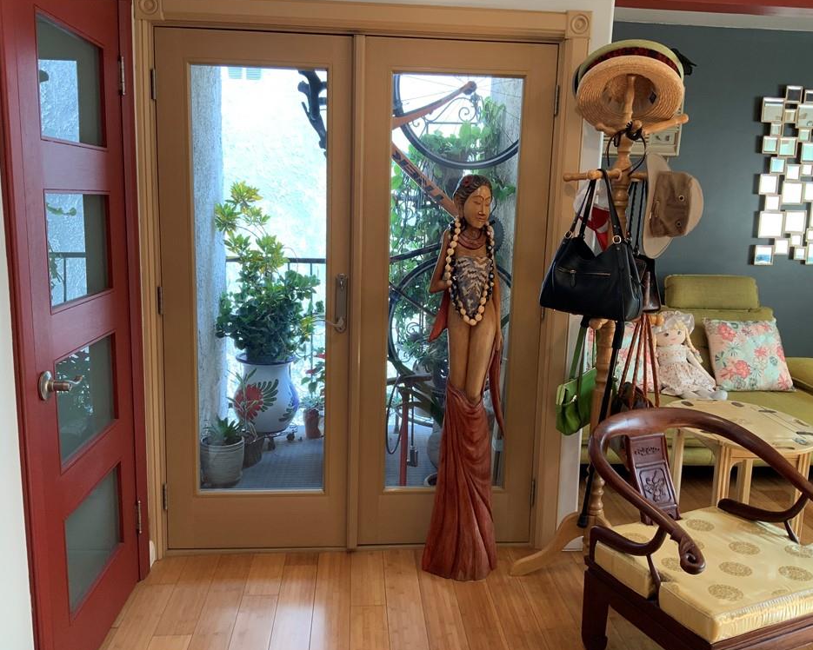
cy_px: 328
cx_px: 416
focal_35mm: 31
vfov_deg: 47.1
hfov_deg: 57.2
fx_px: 746
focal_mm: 3
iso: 64
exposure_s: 1/60
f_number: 1.8
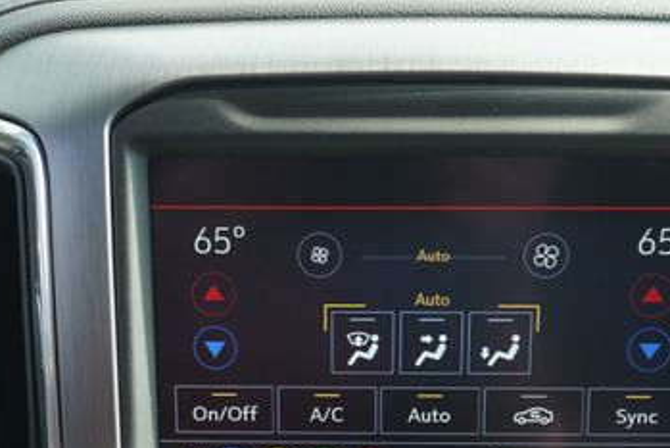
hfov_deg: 36.2
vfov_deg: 24.0
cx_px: 347
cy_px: 392
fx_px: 1024
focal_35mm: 55
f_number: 4.5
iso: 100
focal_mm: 20
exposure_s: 1/80
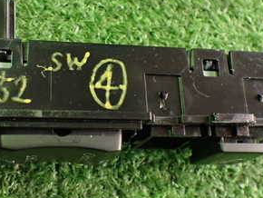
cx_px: 80
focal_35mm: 62
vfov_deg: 23.6
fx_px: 471
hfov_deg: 30.8
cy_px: 77
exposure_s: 1/40
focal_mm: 5.4
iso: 800
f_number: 2.3
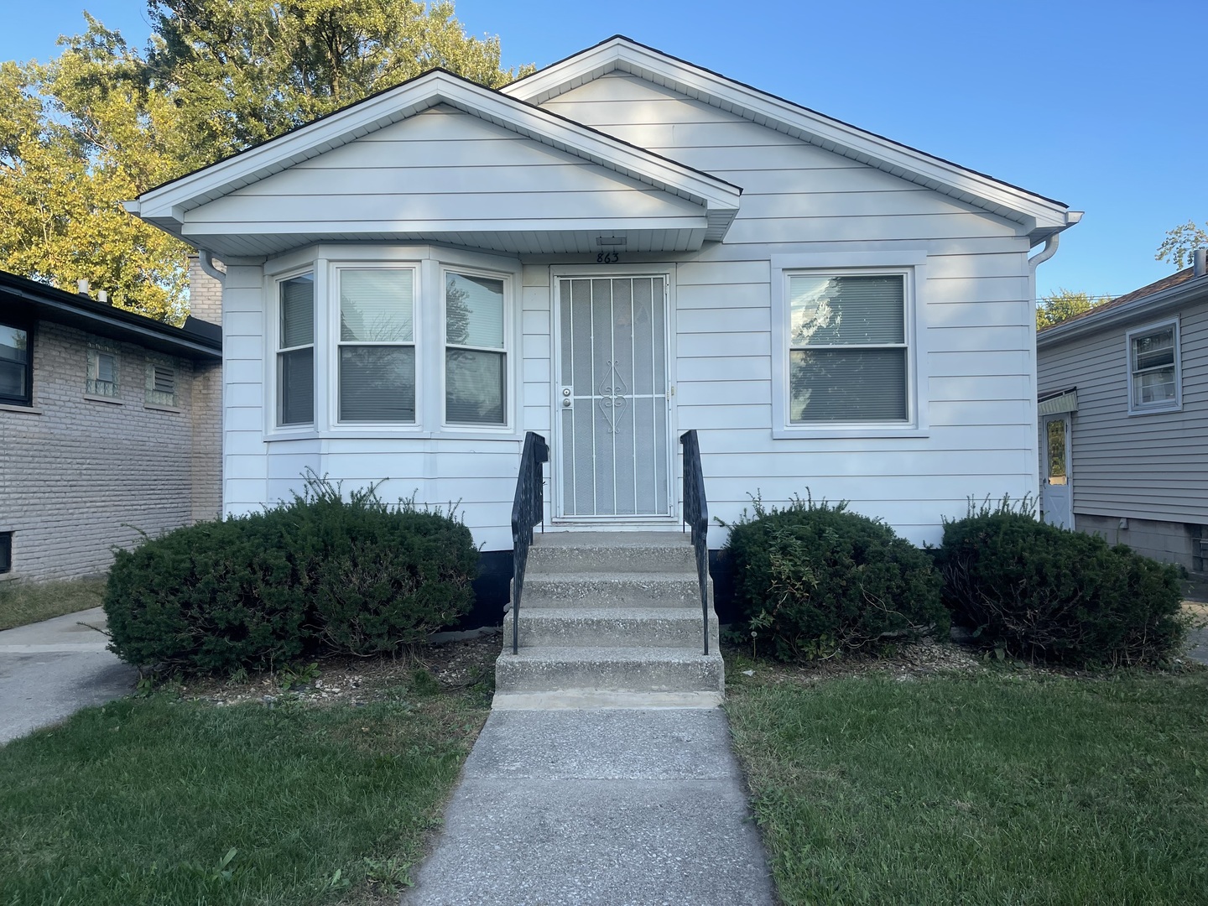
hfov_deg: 69.4
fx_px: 872
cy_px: 453
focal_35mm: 25
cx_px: 604
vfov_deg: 54.9
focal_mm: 5.1
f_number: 1.6
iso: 32
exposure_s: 1/1067
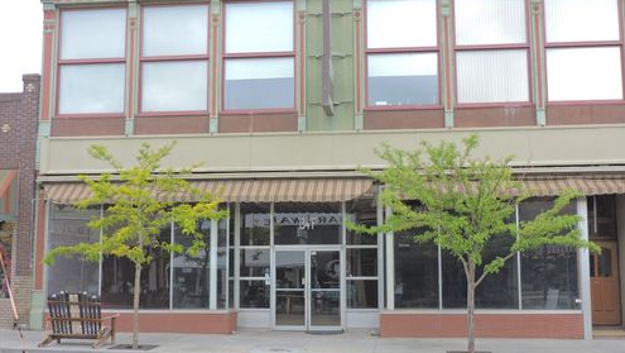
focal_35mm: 44
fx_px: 730
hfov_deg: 46.4
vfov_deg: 27.1
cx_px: 314
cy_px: 193
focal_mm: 7.1
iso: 100
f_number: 3.3
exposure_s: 1/80
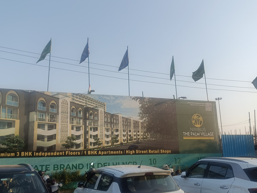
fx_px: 282
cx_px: 128
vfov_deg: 37.7
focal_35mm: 38
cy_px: 96
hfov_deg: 49.0
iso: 101
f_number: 1.7
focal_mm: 4.7
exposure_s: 1/399
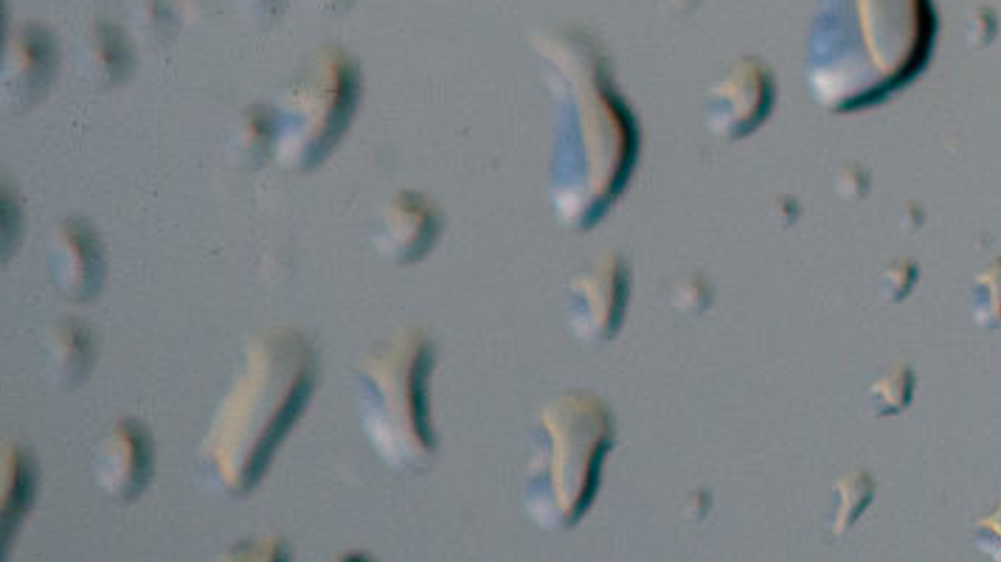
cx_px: 1912
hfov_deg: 3.6
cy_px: -160
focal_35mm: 599
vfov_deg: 2.0
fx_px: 15903
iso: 200
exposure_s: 1/640
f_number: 5.6
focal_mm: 85
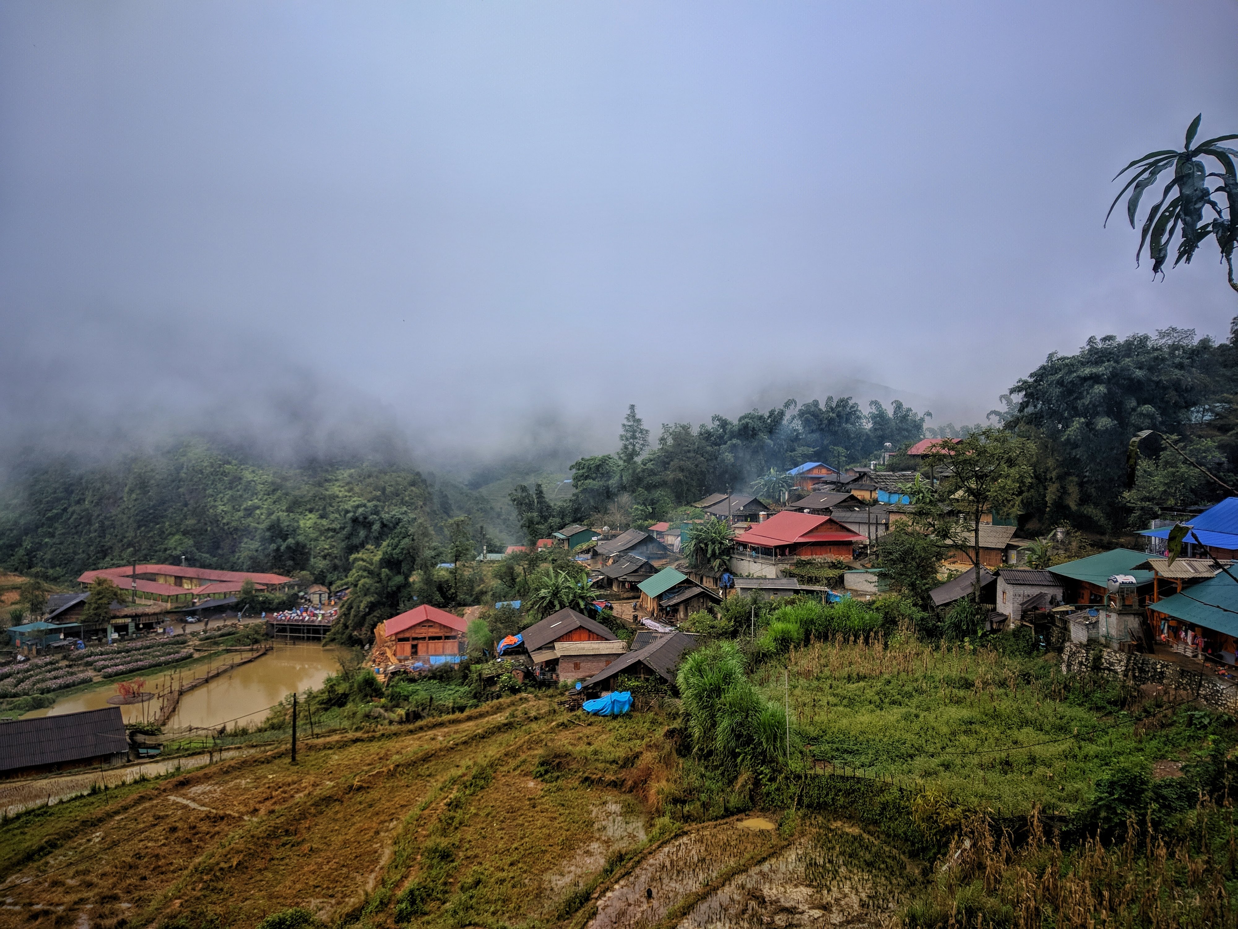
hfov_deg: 67.3
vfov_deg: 53.1
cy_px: 464
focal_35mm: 26
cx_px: 619
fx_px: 930
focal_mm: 3.81
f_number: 2.2
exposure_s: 1/310
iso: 100
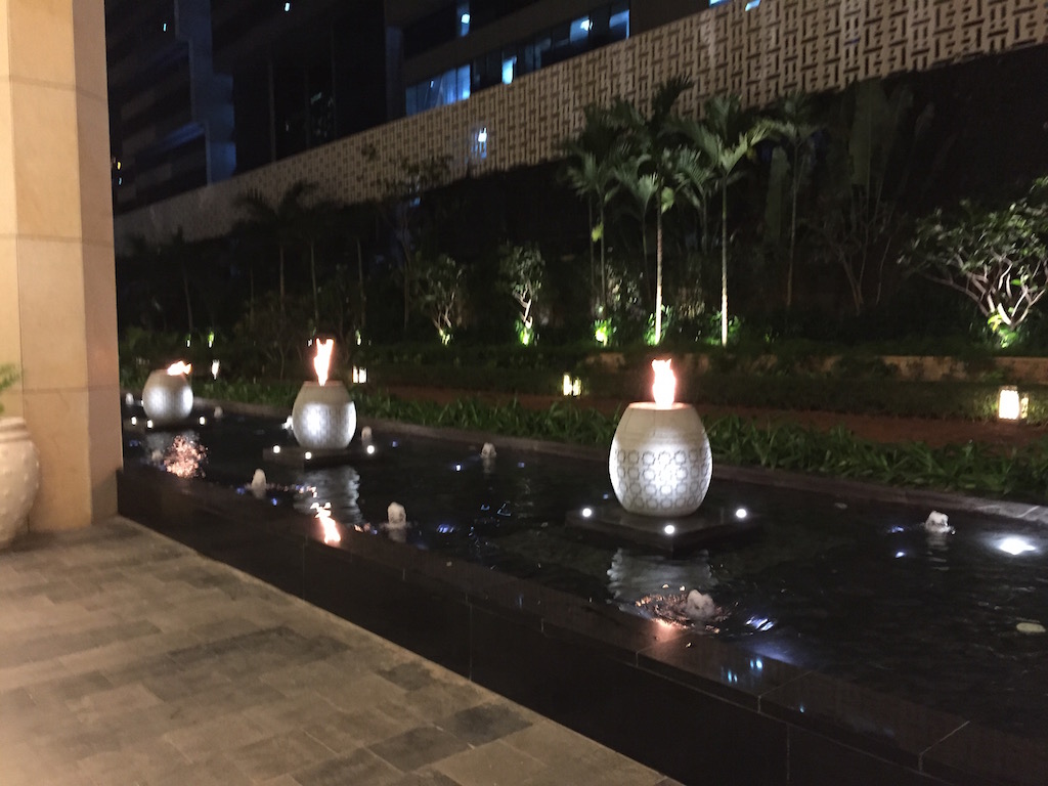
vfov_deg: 48.2
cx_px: 524
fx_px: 878
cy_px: 393
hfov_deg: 61.7
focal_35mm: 29
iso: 320
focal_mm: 4.15
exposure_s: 1/15
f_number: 2.2
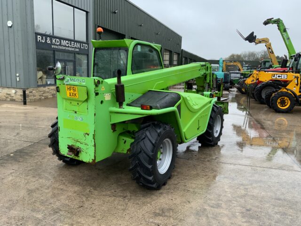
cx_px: 150
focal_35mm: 29
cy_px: 113
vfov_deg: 48.2
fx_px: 252
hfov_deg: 61.7
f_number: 1.8
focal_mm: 3
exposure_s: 1/91
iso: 64
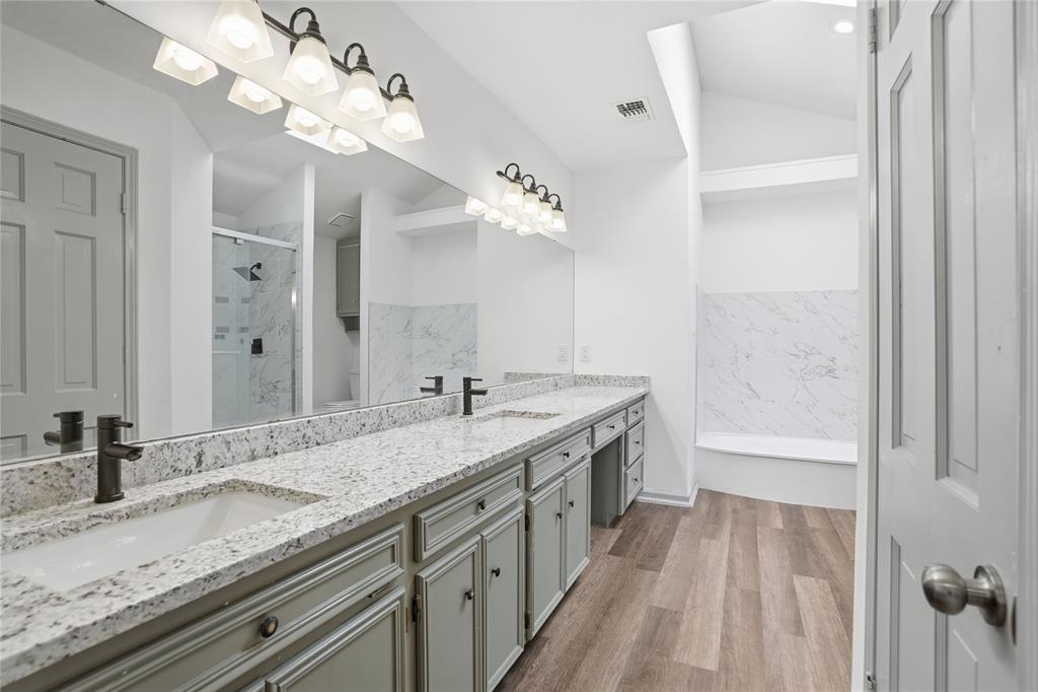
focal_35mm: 16
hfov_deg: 96.8
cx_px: 519
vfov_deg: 73.7
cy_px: 346
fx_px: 461
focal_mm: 16
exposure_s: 1/640
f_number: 8
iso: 500
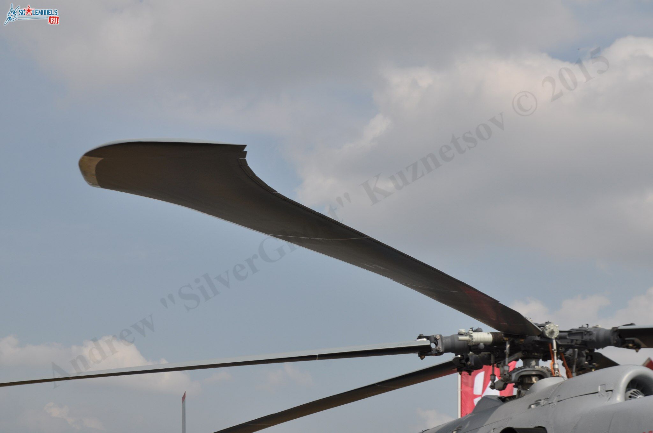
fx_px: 1359
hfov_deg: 27.0
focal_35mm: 75
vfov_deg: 18.1
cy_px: 216
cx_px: 326
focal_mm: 50
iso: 200
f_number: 8
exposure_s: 1/800
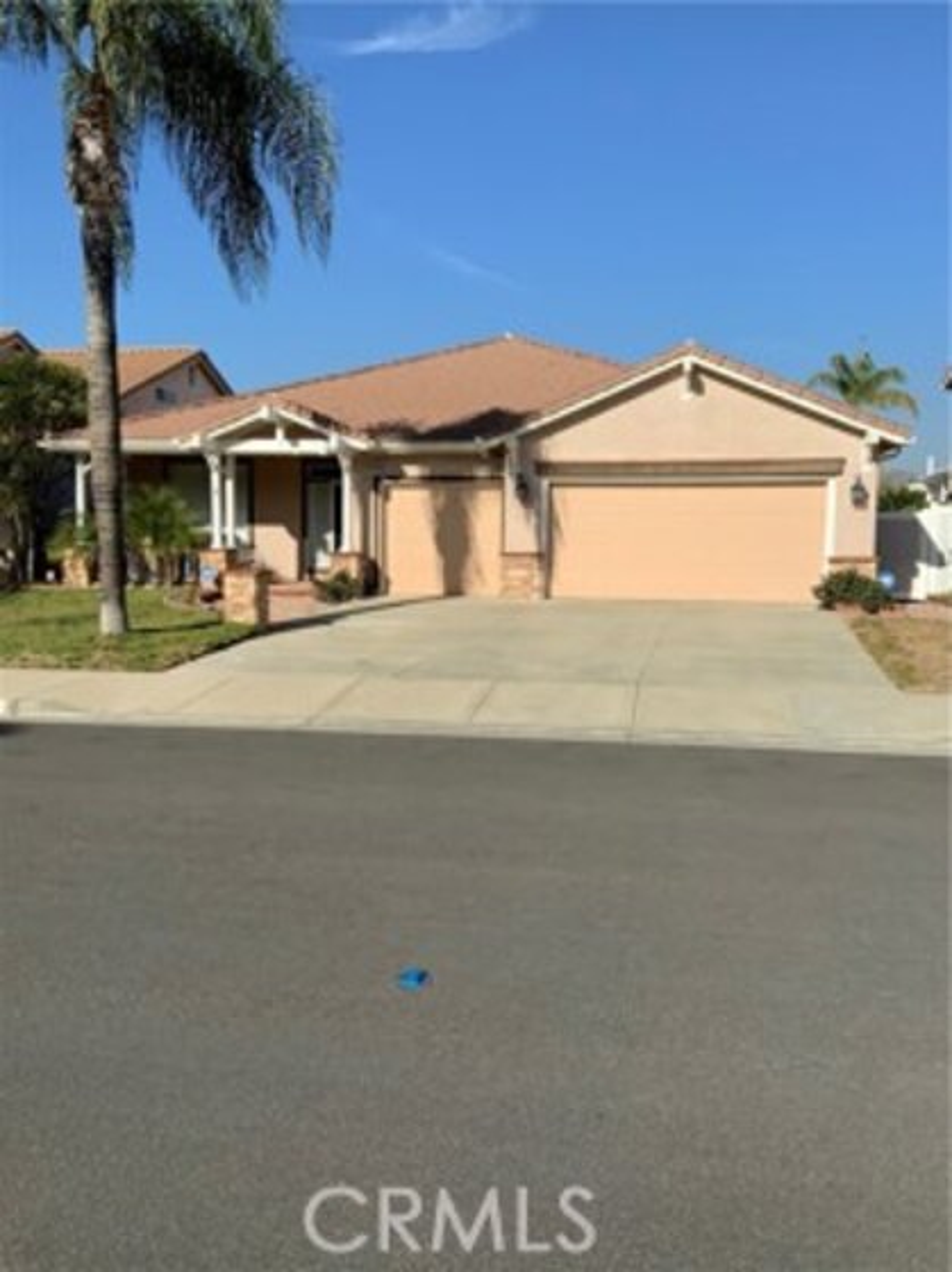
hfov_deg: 48.2
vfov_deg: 61.7
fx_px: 1065
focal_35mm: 29
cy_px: 636
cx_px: 476
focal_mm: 3
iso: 16
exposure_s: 1/2801
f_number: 1.8
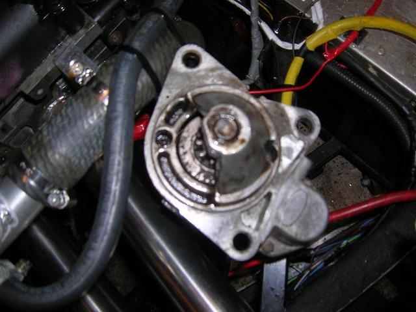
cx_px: 208
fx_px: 408
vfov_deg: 41.7
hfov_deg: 54.0
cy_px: 156
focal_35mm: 34
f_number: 2.9
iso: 50
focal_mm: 5.7
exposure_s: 1/60.1
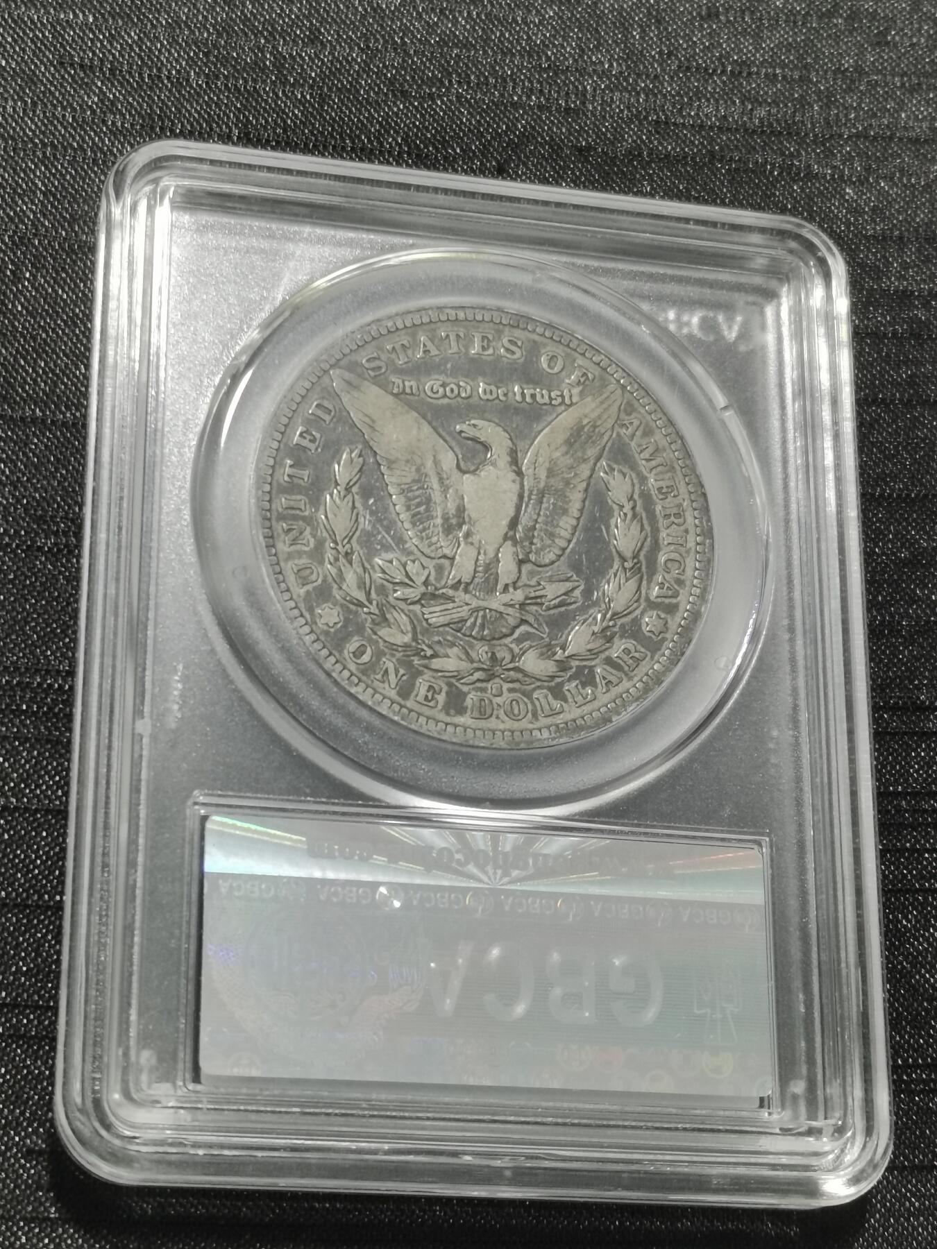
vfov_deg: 26.7
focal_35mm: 73
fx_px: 2635
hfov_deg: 20.2
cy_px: 624
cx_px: 468
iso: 125
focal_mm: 5.58
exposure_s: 1/100
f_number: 1.8
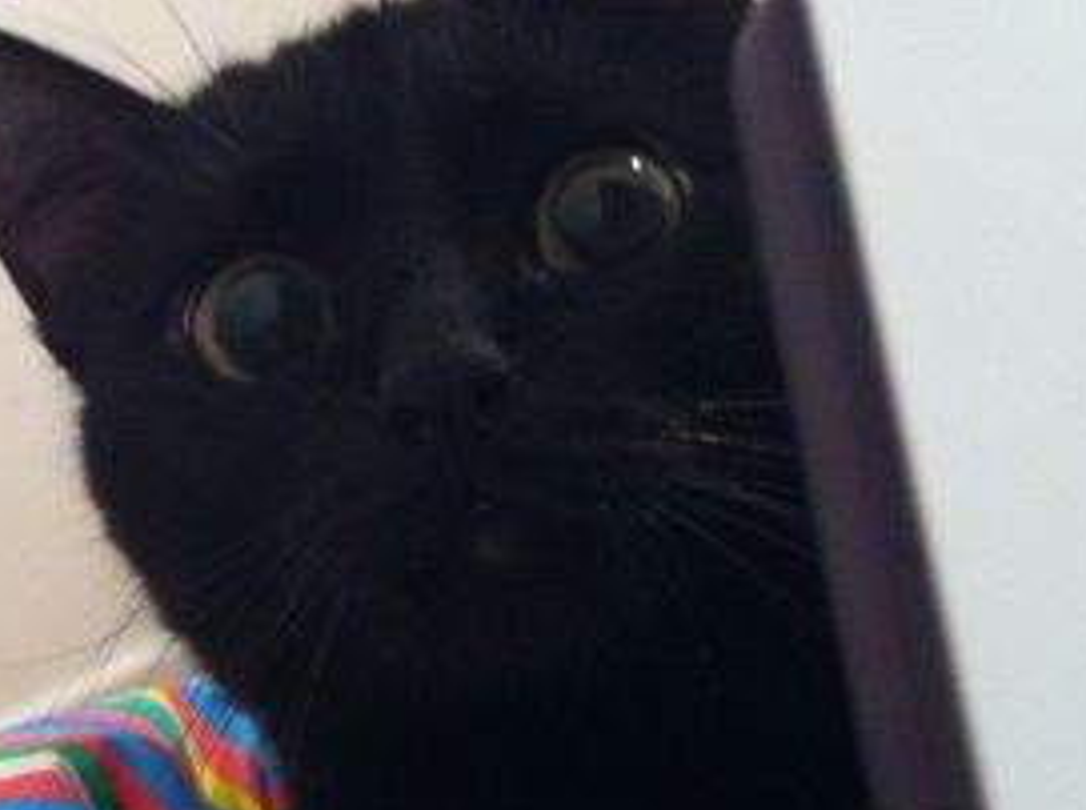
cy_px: 451
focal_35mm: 78
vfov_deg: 18.8
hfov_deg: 24.6
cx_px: 206
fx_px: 2442
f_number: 2.8
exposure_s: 1/15
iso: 320
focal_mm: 3.85
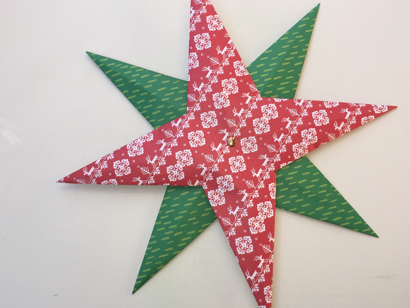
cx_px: 219
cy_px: 145
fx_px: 415
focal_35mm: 35
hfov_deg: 52.6
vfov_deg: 40.7
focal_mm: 4.15
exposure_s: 1/384
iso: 32
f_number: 2.2
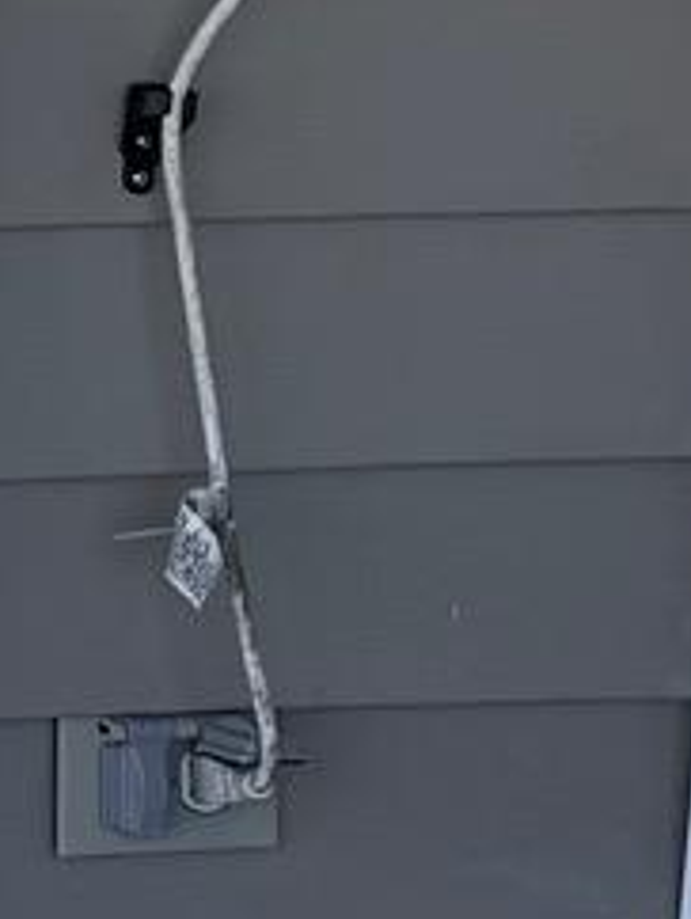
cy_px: -497
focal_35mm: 203
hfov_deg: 5.9
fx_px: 5394
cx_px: -2346
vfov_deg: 9.4
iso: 100
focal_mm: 6.76
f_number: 1.78
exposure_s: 1/1230
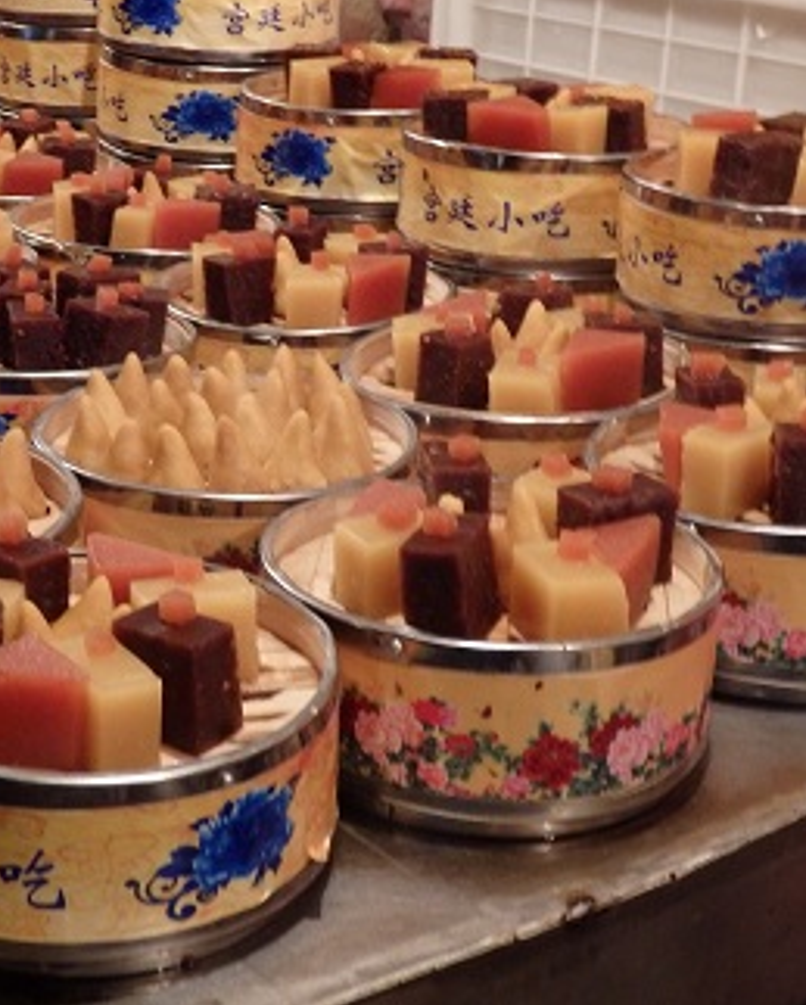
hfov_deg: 23.1
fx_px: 1935
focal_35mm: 65
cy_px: 498
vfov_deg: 29.1
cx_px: 129
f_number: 4
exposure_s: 1/15
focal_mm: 8.9
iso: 800
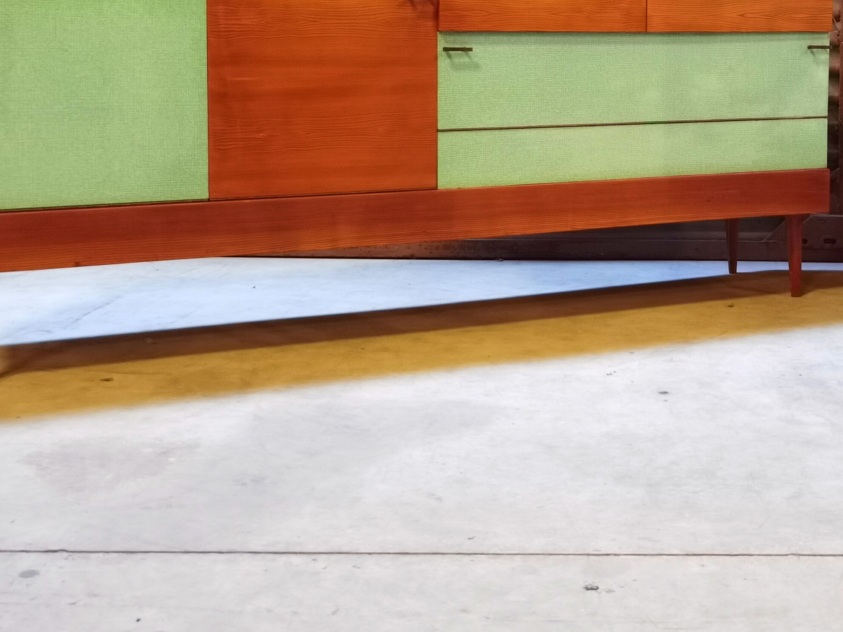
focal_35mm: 53
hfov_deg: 35.1
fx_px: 1291
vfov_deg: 27.0
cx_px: 663
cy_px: 119
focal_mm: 6.71
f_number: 1.9
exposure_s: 1/33.3
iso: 640
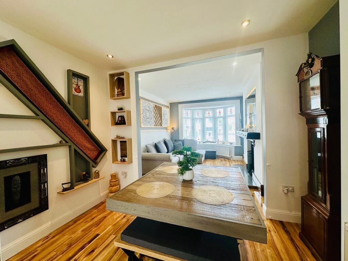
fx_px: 141
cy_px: 130
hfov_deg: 102.1
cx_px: 174
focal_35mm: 14
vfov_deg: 85.7
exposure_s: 1/100
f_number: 2.2
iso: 80
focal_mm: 2.22
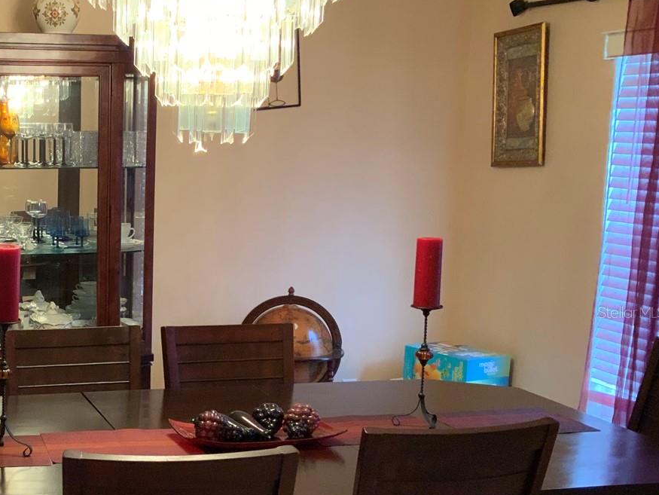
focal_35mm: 53
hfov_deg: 34.2
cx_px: 66
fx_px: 1009
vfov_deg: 27.4
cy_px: 312
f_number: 1.8
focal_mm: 3
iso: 250
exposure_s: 1/60
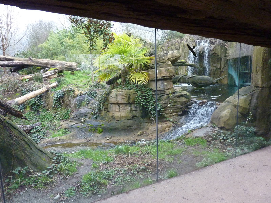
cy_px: 102
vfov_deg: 54.9
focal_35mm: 25
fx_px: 196
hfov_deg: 69.4
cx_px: 136
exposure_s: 1/80
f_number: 3.3
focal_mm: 4.1
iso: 400
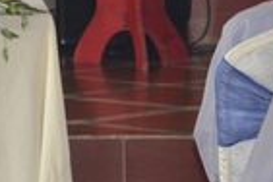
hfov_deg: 4.8
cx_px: -93
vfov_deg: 3.2
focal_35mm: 428
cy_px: -135
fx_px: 3245
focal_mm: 62
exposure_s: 1/250
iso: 1000
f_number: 9
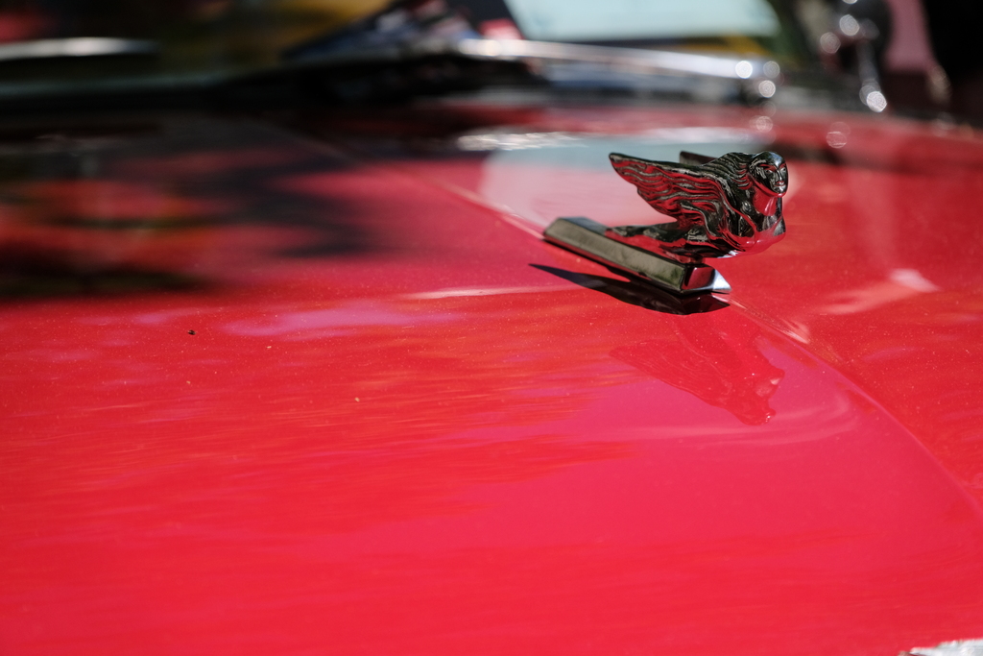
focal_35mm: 105
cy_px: 328
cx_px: 492
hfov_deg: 19.5
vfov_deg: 13.0
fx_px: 2867
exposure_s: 1/7000
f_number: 3.2
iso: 640
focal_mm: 70
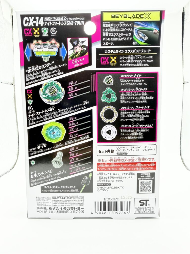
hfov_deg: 56.8
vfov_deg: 71.6
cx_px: 95
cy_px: 127
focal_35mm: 24
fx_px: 176
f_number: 2.2
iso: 250
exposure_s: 1/50
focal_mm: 2.22
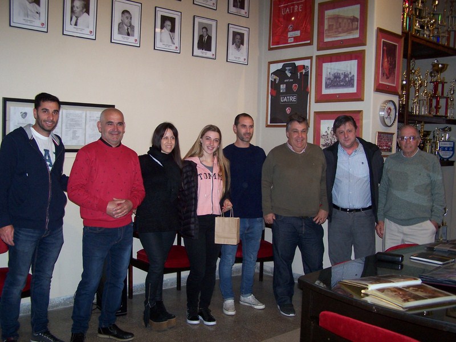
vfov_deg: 37.7
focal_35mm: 38
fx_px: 501
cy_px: 171
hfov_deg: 49.0
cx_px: 228
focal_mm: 6.3
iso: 140
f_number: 2.8
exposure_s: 1/60
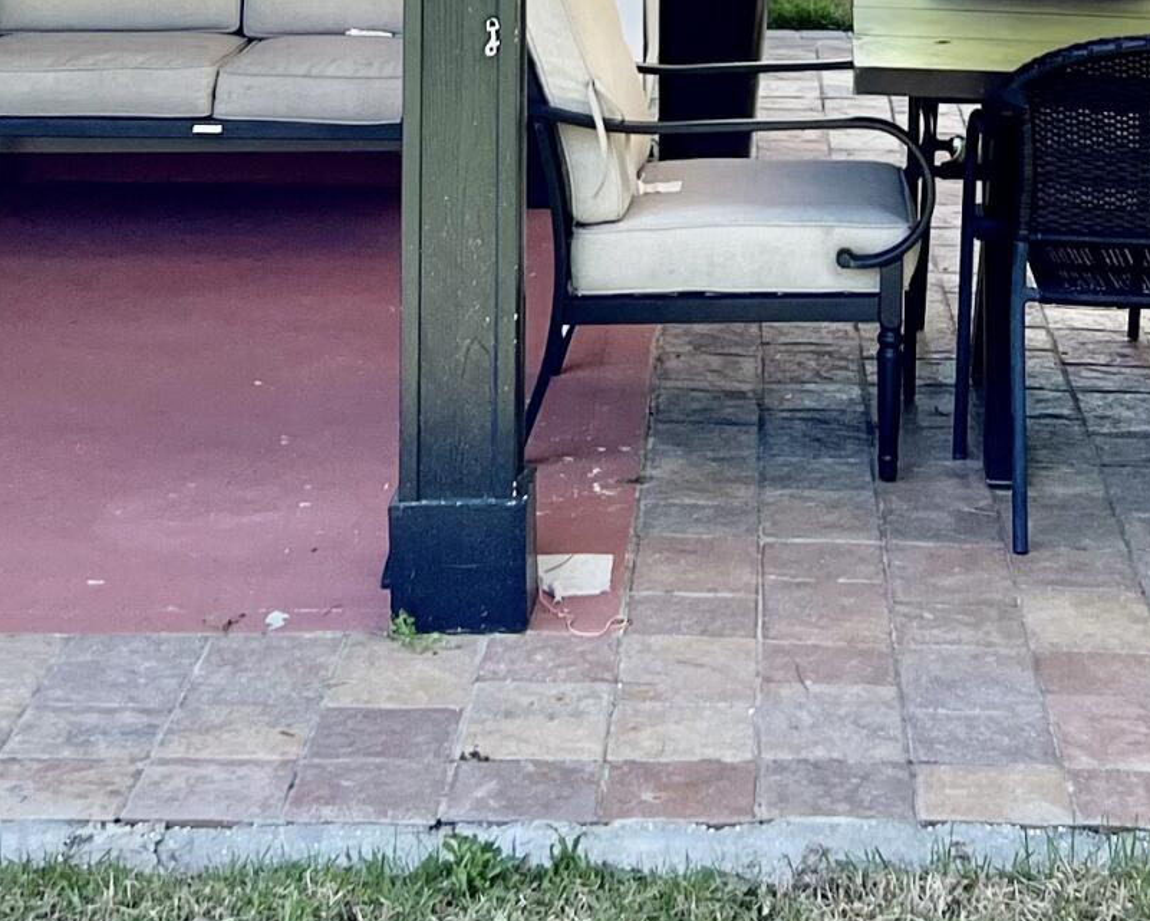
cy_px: -431
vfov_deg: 15.1
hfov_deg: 20.1
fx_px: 3234
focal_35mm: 95
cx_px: 795
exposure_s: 1/797
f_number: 1.5
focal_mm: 5.7
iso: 50
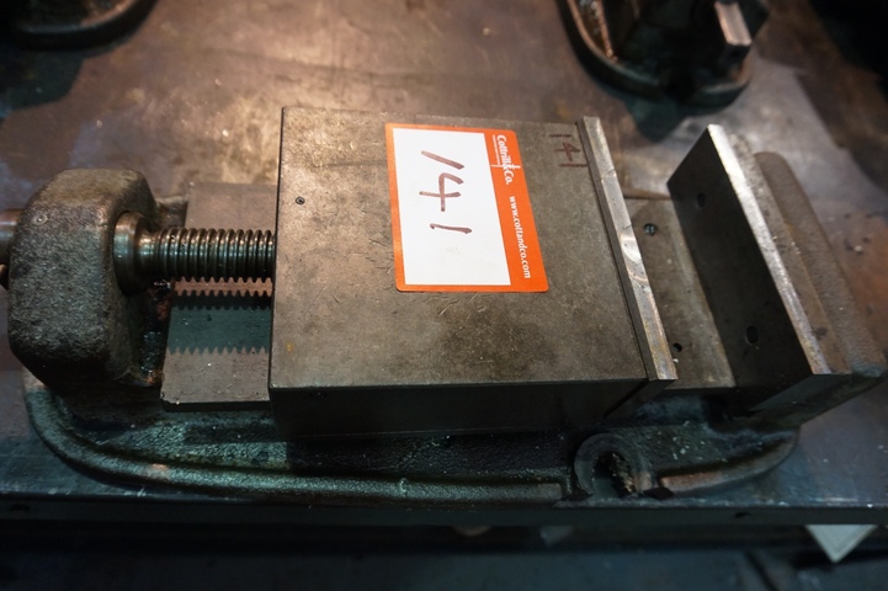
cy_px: 296
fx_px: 592
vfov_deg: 53.1
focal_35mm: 24
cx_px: 444
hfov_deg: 73.8
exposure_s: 1/60
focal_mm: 16
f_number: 4
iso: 1250
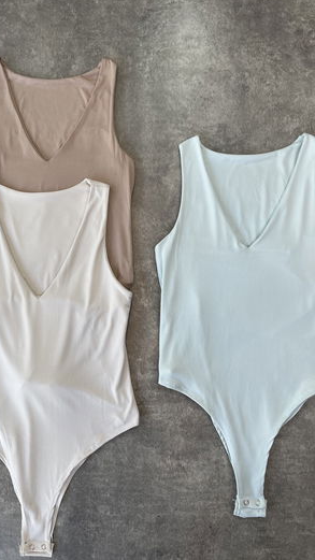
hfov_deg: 40.2
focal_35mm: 29
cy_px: 281
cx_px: 153
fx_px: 431
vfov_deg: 66.1
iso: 40
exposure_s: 1/264
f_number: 1.6
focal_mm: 5.1
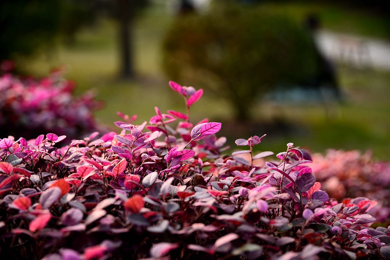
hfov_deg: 27.0
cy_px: 130
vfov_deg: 18.2
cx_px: 195
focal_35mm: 75
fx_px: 813
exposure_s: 1/320
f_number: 4
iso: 160
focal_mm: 75
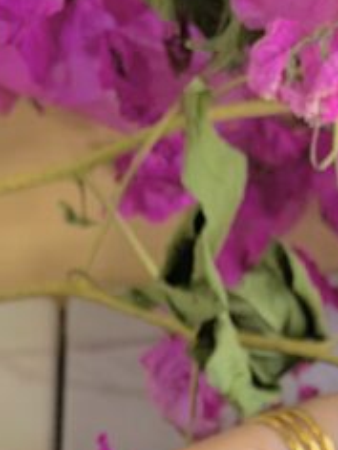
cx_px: 252
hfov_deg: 16.7
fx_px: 1146
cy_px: 723
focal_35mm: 88
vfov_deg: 18.9
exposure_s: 1/50
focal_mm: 4.25
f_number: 1.8
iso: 50
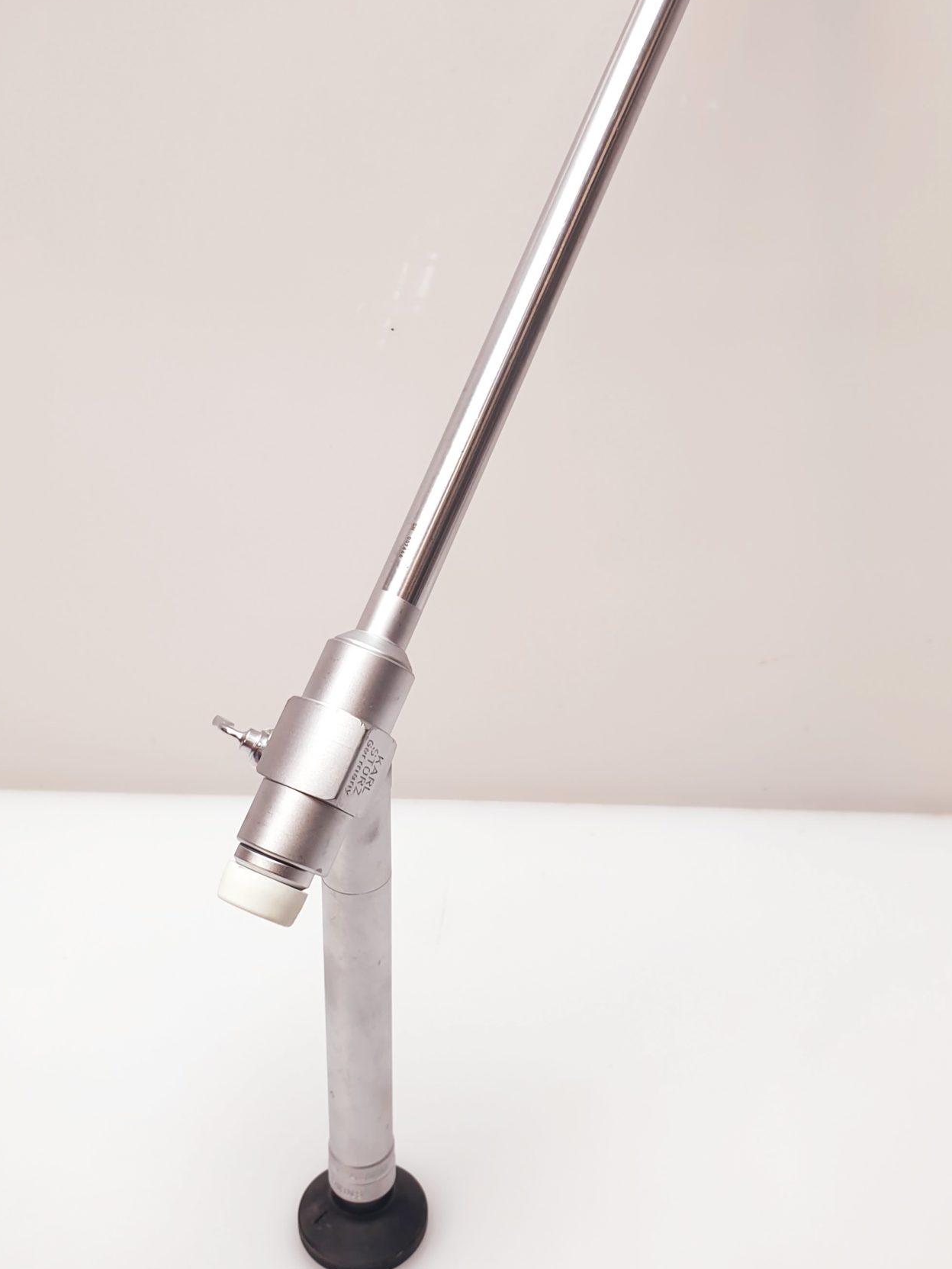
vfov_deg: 46.6
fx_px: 1467
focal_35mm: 40
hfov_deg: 35.9
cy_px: 515
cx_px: 508
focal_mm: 4.3
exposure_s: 1/50
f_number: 2.4
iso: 50
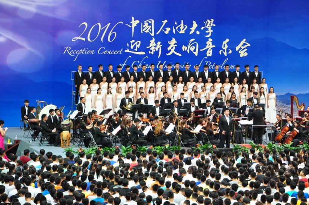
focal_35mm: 146
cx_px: 159
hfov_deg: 14.1
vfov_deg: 9.4
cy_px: 100
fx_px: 1251
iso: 800
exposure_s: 1/15
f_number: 6.3
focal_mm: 92
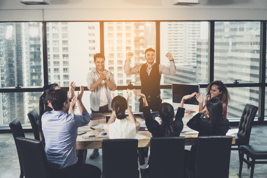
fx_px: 389
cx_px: 134
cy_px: 89
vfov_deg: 25.7
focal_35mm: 52
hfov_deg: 37.9
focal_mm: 35
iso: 500
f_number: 1.8
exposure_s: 1/640
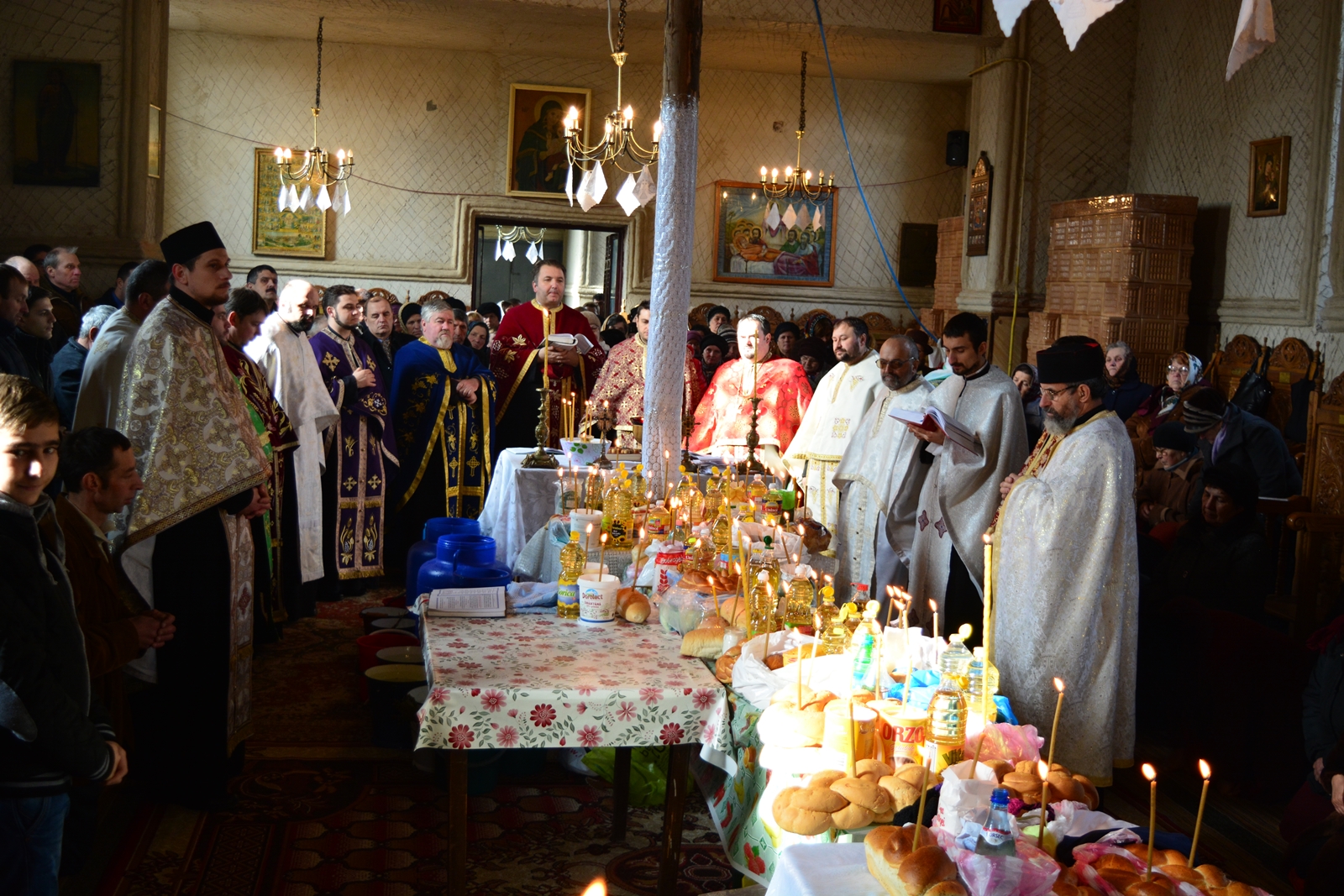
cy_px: 448
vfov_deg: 33.0
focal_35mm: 40
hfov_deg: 47.9
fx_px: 1512
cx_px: 672
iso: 640
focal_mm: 27
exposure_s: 1/60
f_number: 4
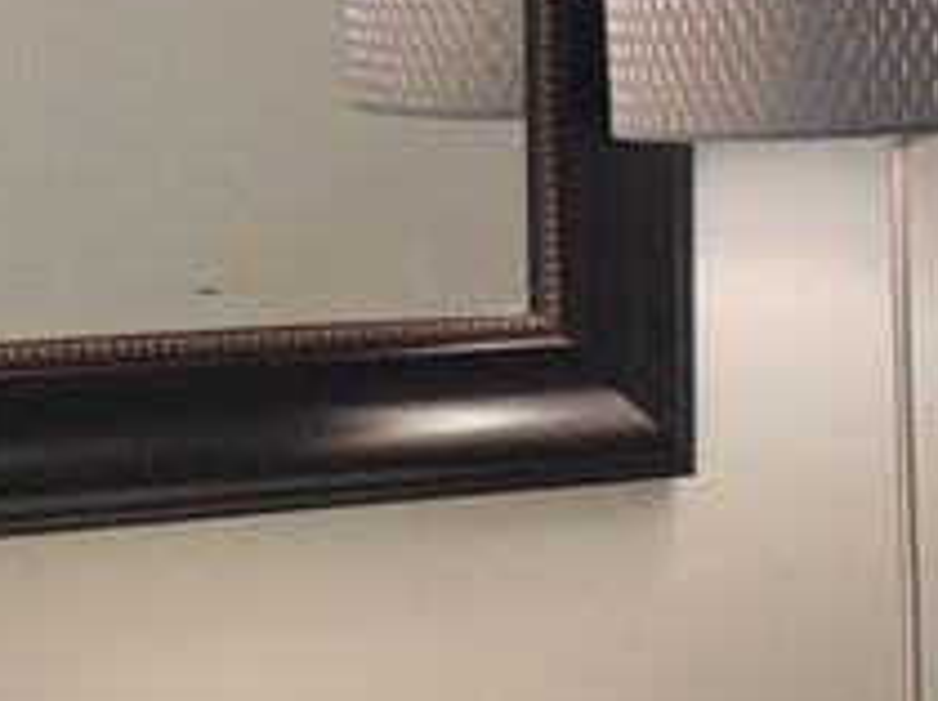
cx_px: 831
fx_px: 3302
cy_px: 652
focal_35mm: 122
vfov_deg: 12.0
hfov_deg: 16.0
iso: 400
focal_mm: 4.5
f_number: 3.3
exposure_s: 1/30
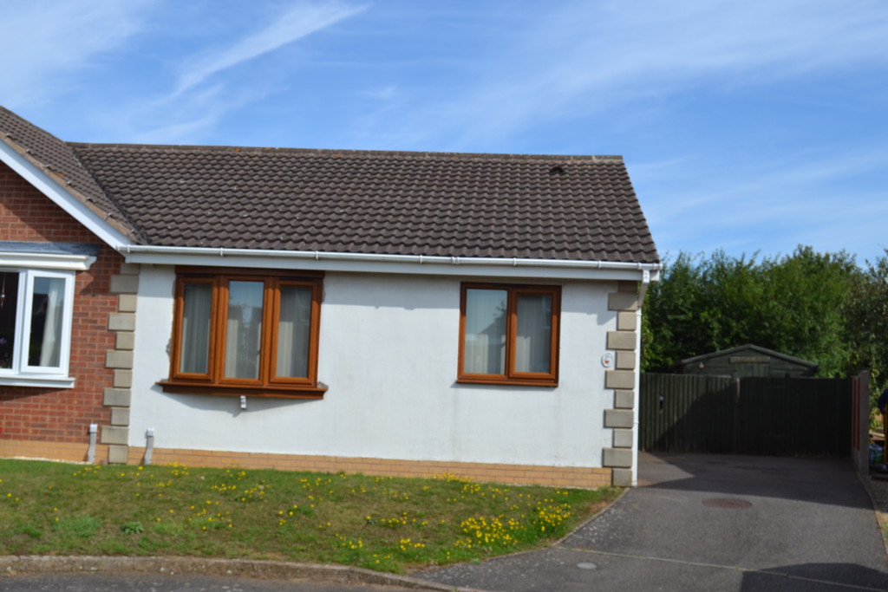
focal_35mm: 42
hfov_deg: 46.4
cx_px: 444
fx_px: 1036
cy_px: 296
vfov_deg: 31.9
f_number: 8
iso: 100
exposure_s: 1/250
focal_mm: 28
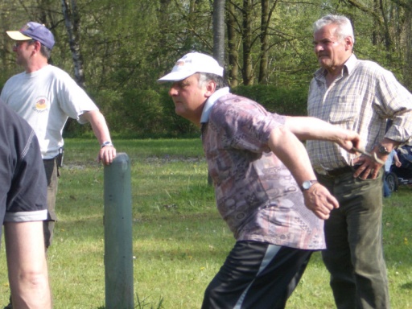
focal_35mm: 105
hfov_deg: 18.7
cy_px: 154
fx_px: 1250
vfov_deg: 14.1
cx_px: 206
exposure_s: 1/160
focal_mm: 17.4
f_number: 4.8
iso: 50
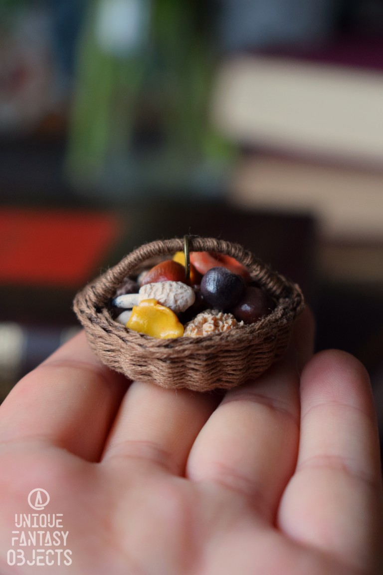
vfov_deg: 24.6
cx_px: 192
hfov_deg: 16.6
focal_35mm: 82
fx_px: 1316
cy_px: 288
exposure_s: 1/60
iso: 2000
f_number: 5.6
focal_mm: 55
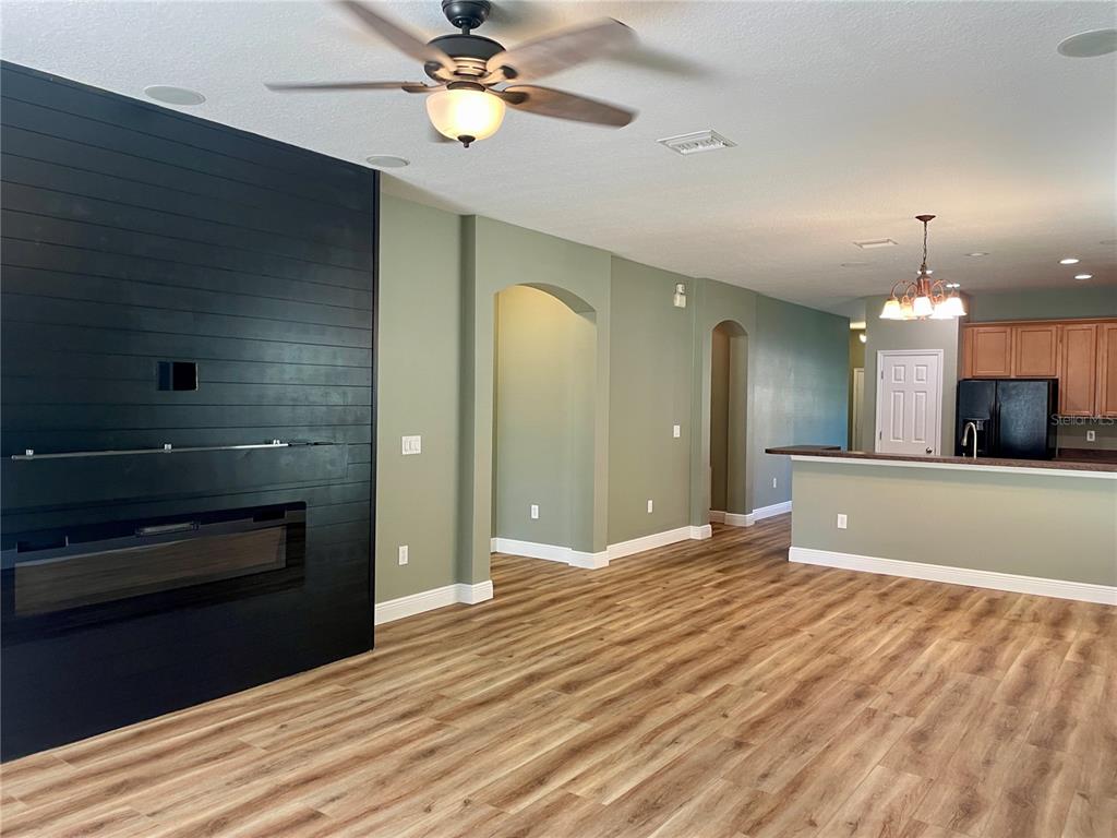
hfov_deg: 67.3
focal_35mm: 26
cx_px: 558
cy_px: 419
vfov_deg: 53.1
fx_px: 839
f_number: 1.6
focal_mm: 4.2
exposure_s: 1/60
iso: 100
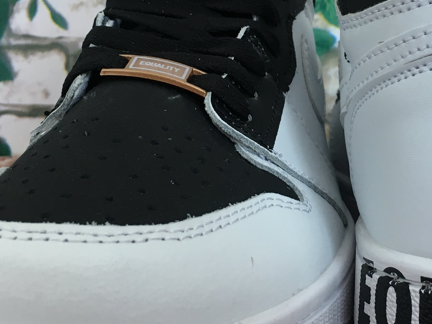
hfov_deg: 28.2
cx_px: 313
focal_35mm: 68
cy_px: 112
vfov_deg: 21.5
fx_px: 849
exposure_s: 1/33
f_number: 2.2
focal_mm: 4.15
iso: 32
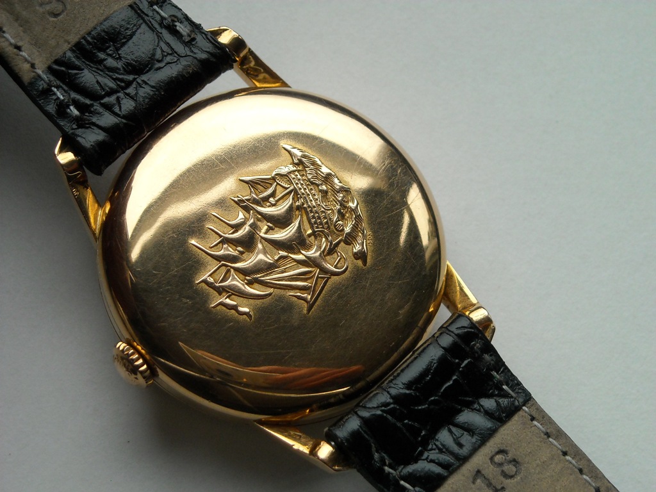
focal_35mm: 105
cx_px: 328
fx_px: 1990
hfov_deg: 18.7
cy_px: 246
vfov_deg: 14.1
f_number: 4.7
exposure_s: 1/125
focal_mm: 17.1
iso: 208
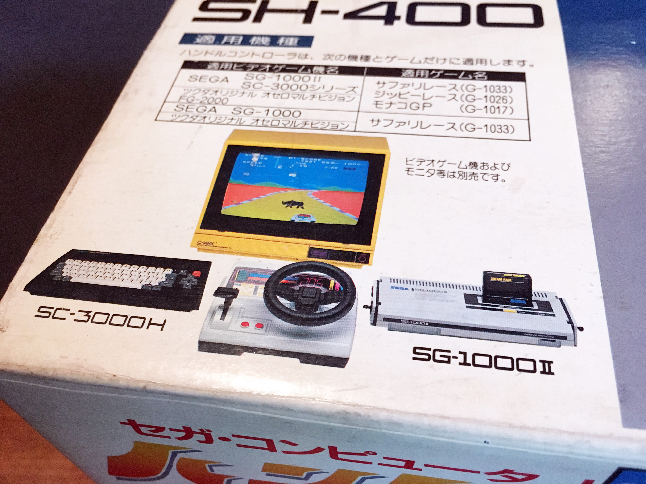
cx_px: 323
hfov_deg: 61.7
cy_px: 242
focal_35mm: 29
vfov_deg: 48.2
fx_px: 541
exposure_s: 1/17
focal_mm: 4.15
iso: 250
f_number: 2.2
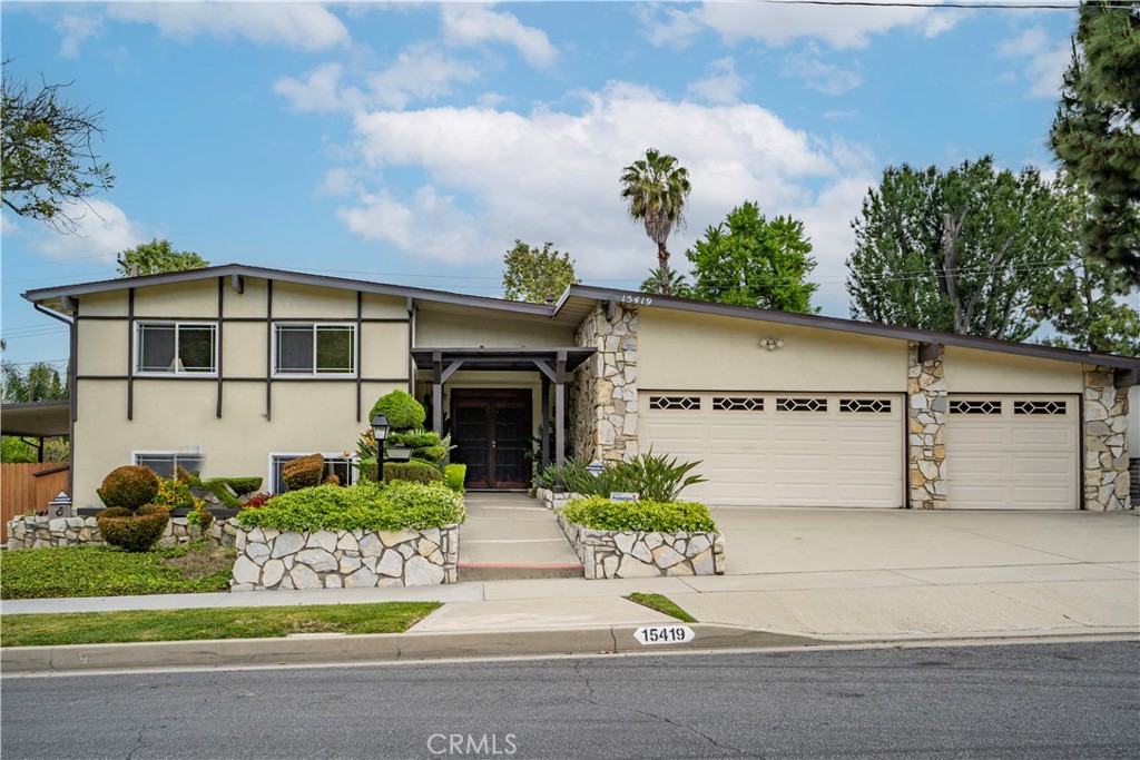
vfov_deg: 45.0
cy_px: 380
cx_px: 570
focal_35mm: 29
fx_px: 918
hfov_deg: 63.7
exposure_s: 1/4000
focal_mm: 29
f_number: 4
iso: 320
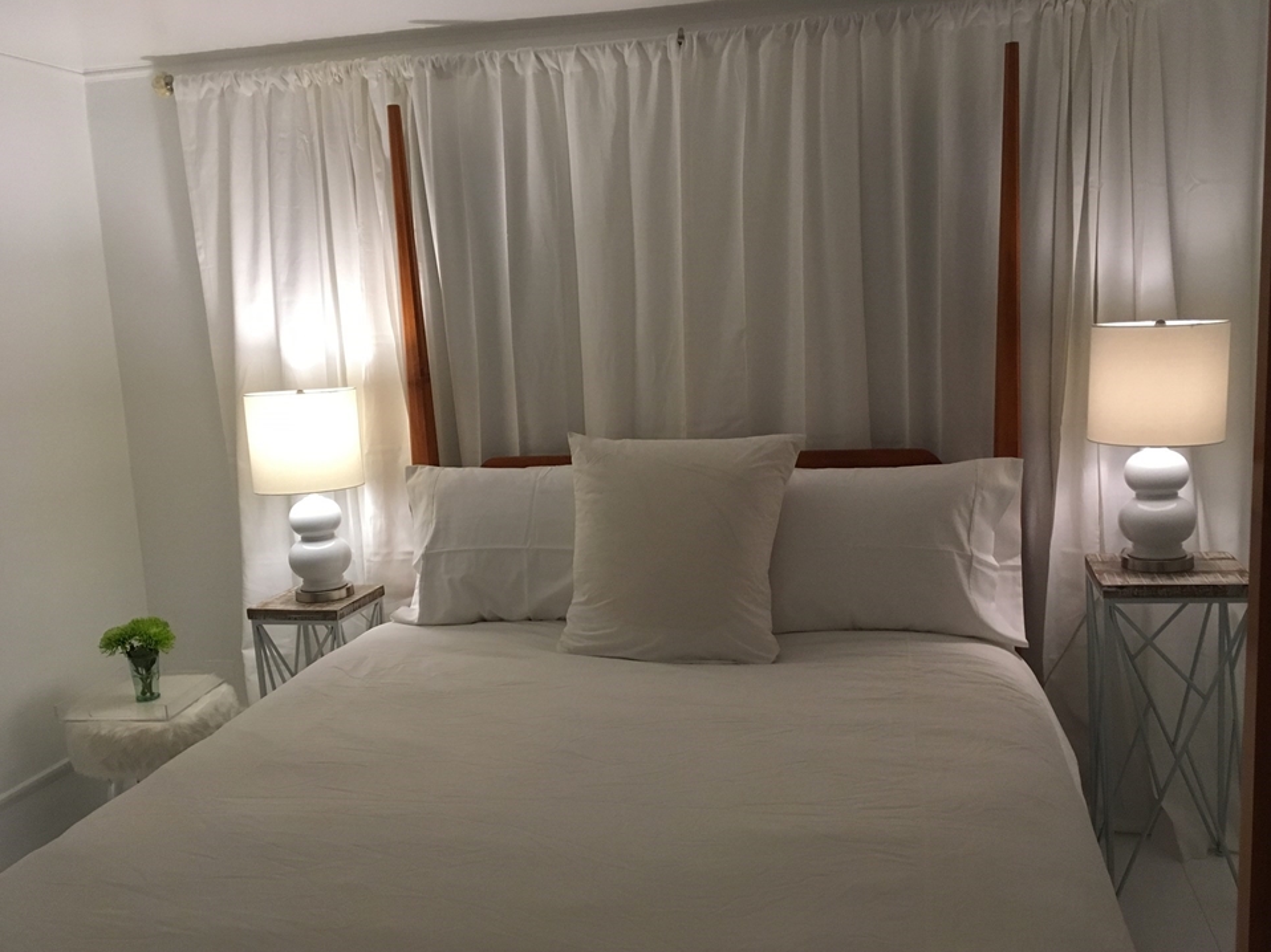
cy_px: 505
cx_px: 655
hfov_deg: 58.4
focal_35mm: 31
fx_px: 1138
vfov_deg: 45.4
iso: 125
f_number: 2.2
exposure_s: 1/30
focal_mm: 4.15
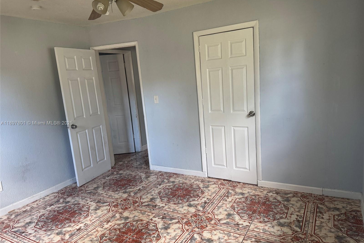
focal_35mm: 25
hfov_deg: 71.5
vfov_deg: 51.3
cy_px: 123
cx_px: 182
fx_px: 253
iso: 200
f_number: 1.78
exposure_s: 1/79
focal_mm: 6.76
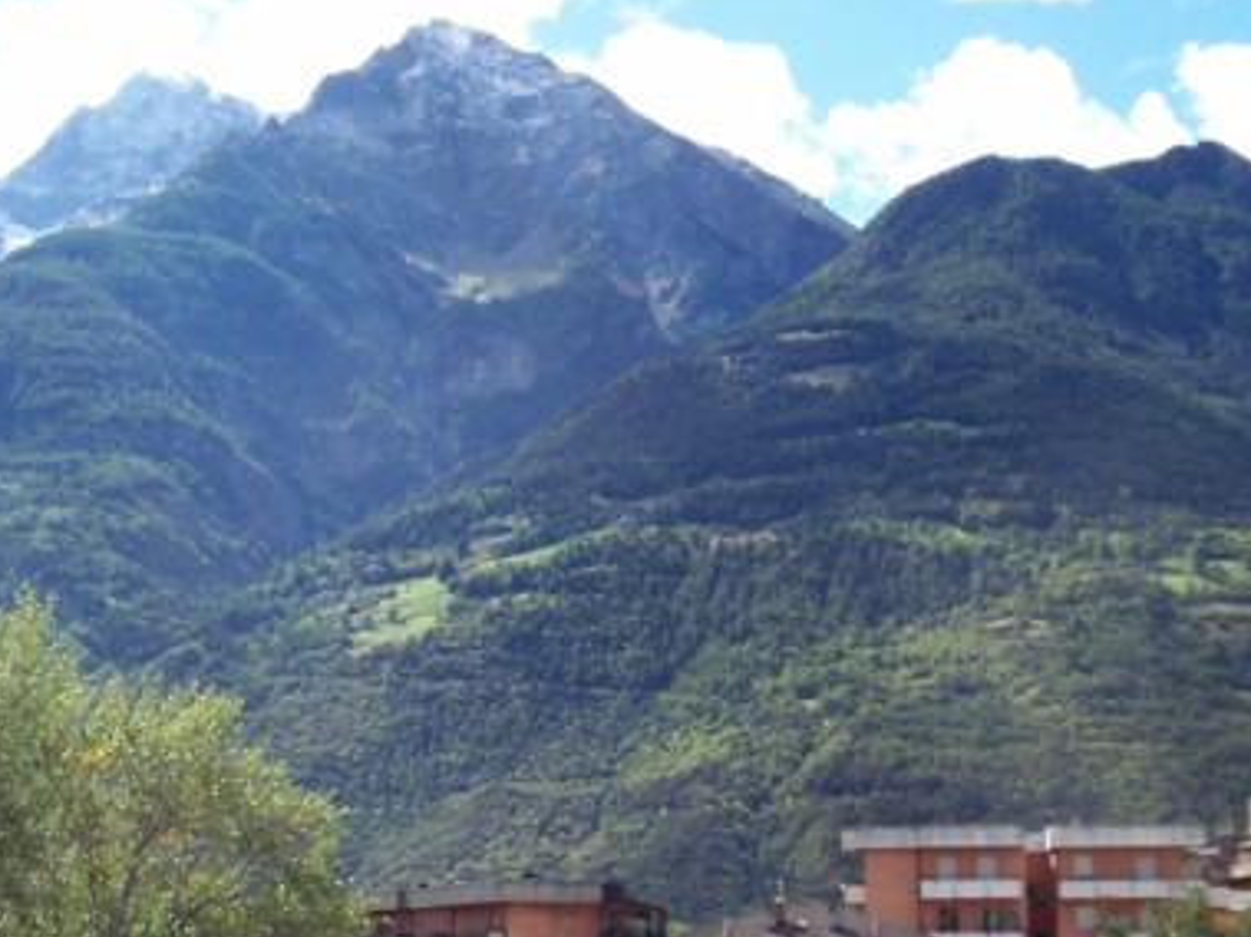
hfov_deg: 25.6
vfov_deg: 19.4
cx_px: 459
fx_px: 2746
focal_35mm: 76
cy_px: 554
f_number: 4.5
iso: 100
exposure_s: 1/350
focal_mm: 5.9
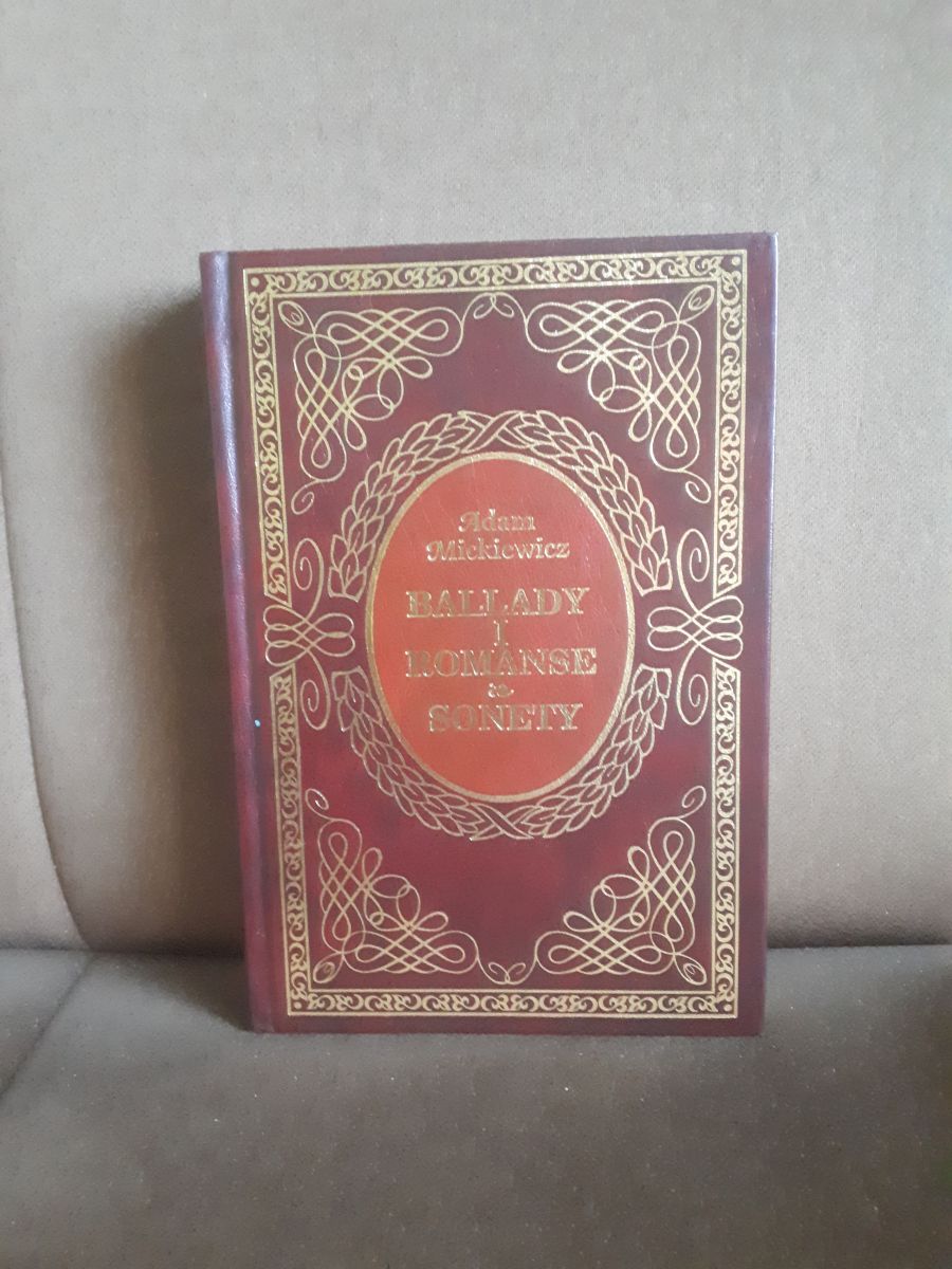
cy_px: 634
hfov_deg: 51.4
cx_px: 476
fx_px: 990
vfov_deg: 65.3
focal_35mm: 27
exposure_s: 1/17
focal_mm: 3.6
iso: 1250
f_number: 1.9
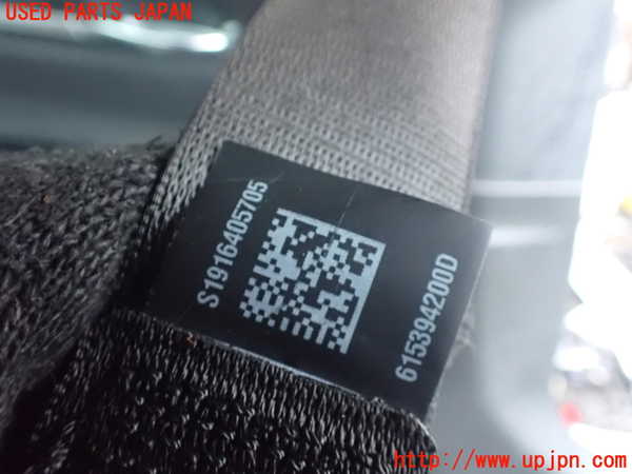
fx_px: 548
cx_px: 316
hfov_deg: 60.0
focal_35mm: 30
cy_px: 237
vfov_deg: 46.8
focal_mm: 5.4
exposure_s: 1/30
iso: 1600
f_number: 2.3
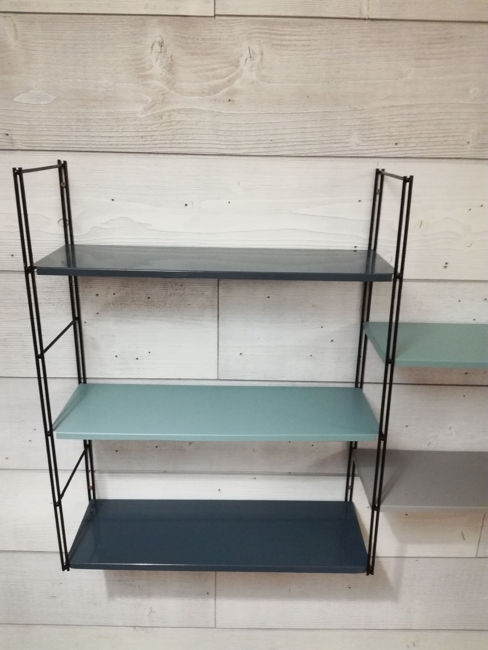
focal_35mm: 27
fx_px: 508
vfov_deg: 65.3
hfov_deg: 51.4
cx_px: 244
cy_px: 325
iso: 500
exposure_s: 1/20
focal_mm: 3.79
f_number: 2
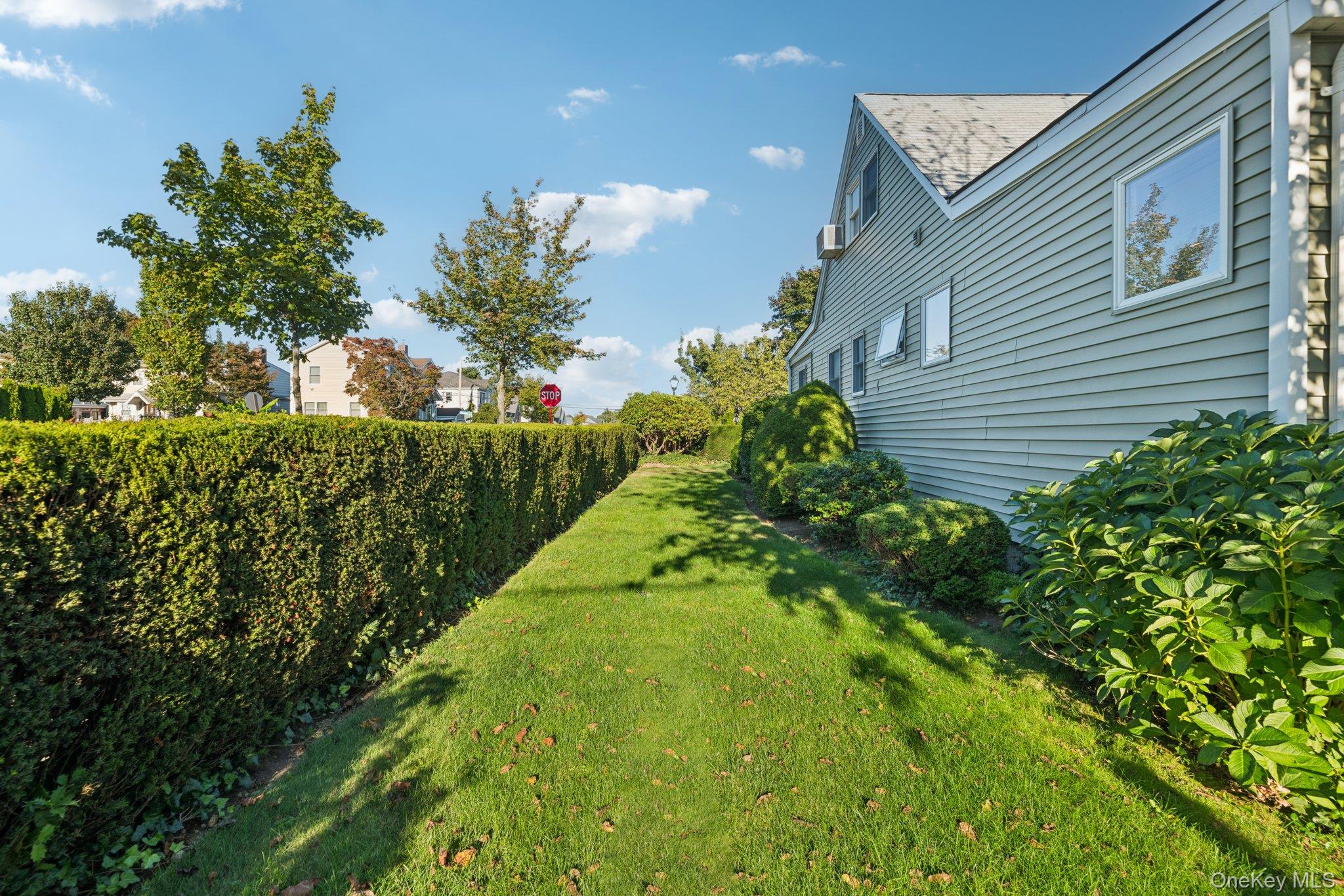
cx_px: 672
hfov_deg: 96.7
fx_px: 597
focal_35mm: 16
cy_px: 448
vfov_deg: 73.7
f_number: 8
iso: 200
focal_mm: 16
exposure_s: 1/200
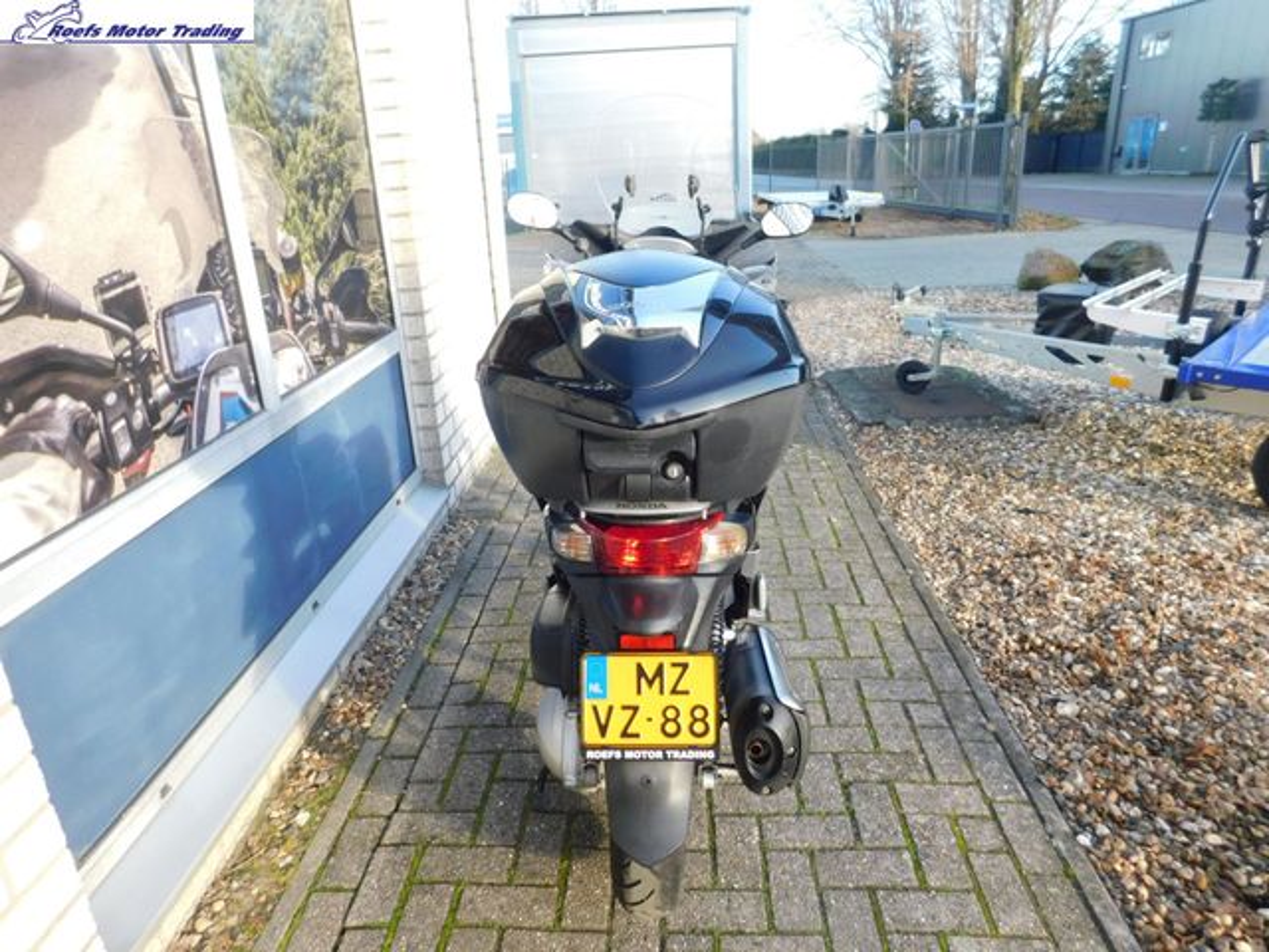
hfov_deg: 73.9
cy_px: 476
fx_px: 843
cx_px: 634
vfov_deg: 58.9
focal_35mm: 23
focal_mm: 4
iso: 125
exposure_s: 1/125
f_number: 3
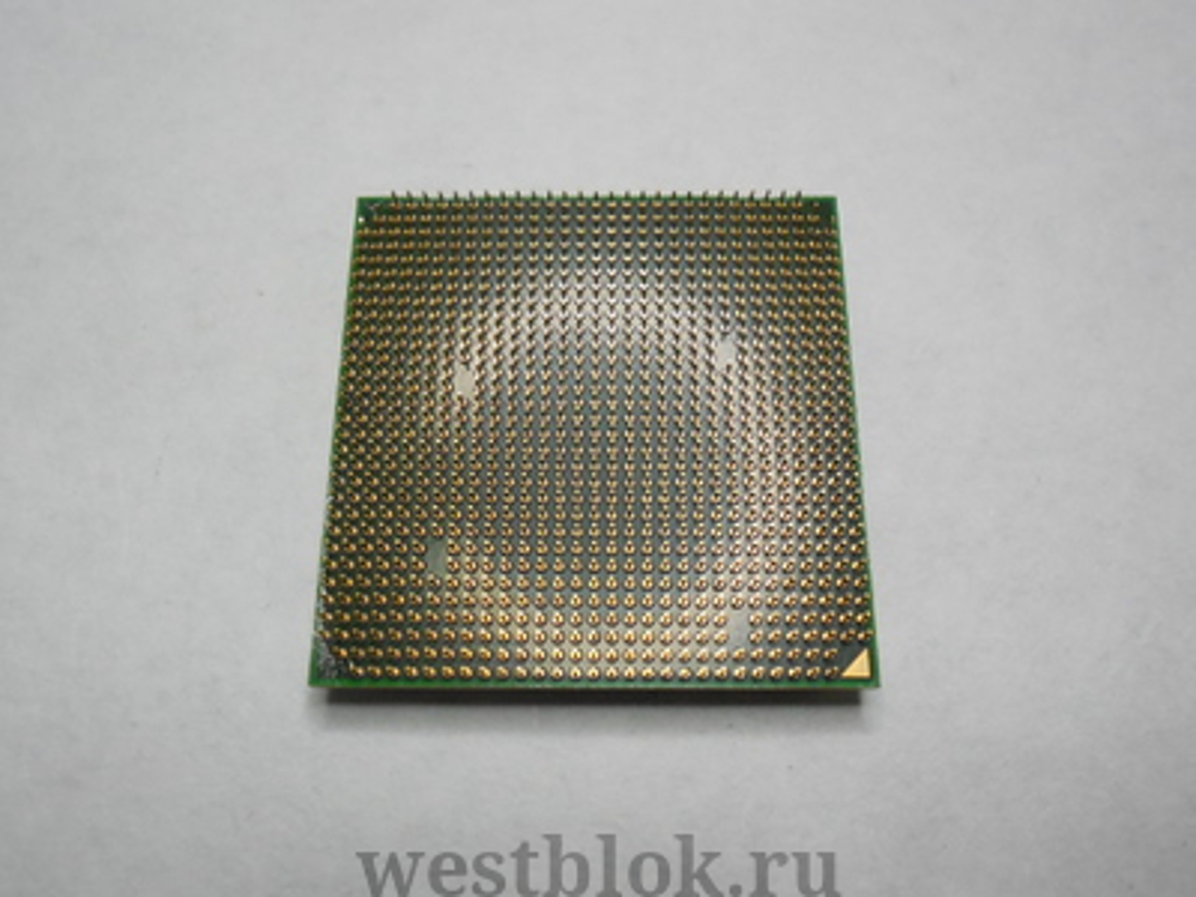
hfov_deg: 60.0
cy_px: 448
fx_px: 1037
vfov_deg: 46.8
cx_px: 598
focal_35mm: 30
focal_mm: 5.3
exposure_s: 1/640
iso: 800
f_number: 3.8
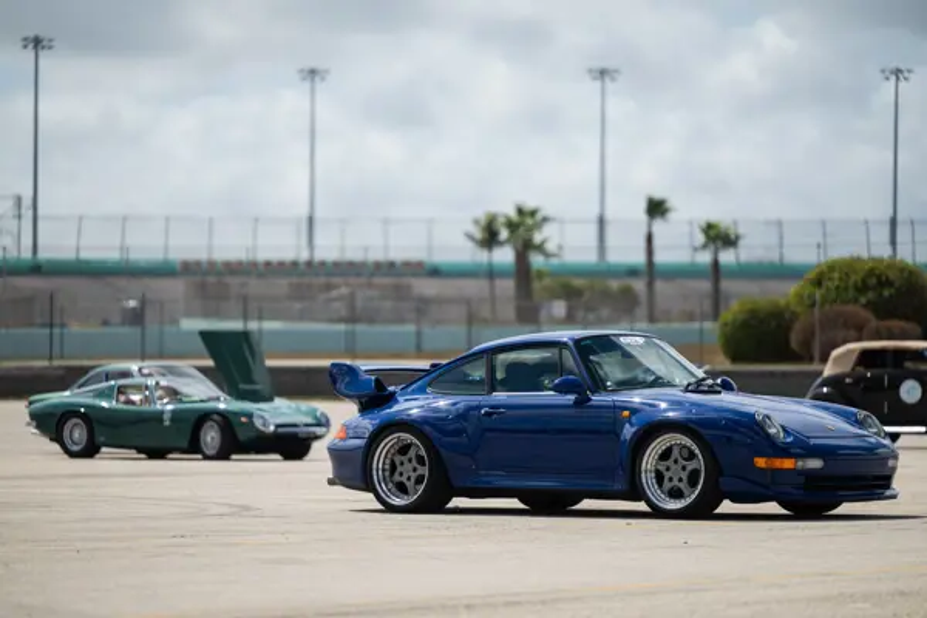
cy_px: 309
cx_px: 464
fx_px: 4120
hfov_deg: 12.8
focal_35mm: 160
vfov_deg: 8.6
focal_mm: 160
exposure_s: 1/3200
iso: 64
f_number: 2.8
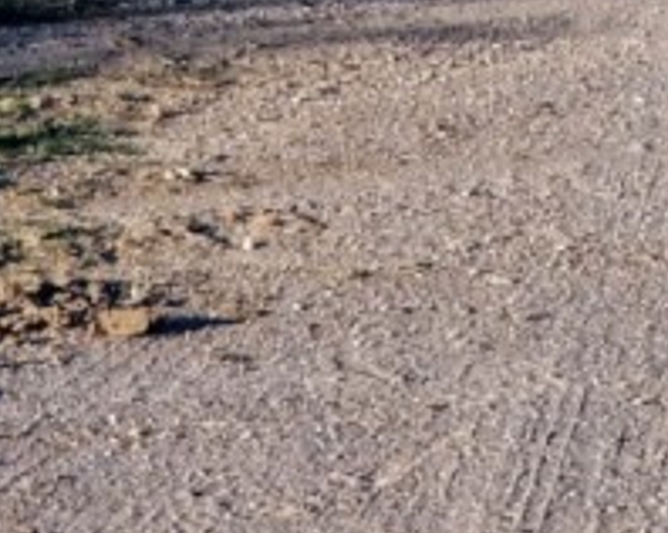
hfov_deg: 6.1
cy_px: -754
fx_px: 6123
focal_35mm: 310
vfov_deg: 4.9
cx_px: 1360
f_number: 2.4
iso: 25
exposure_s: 1/949
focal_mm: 6
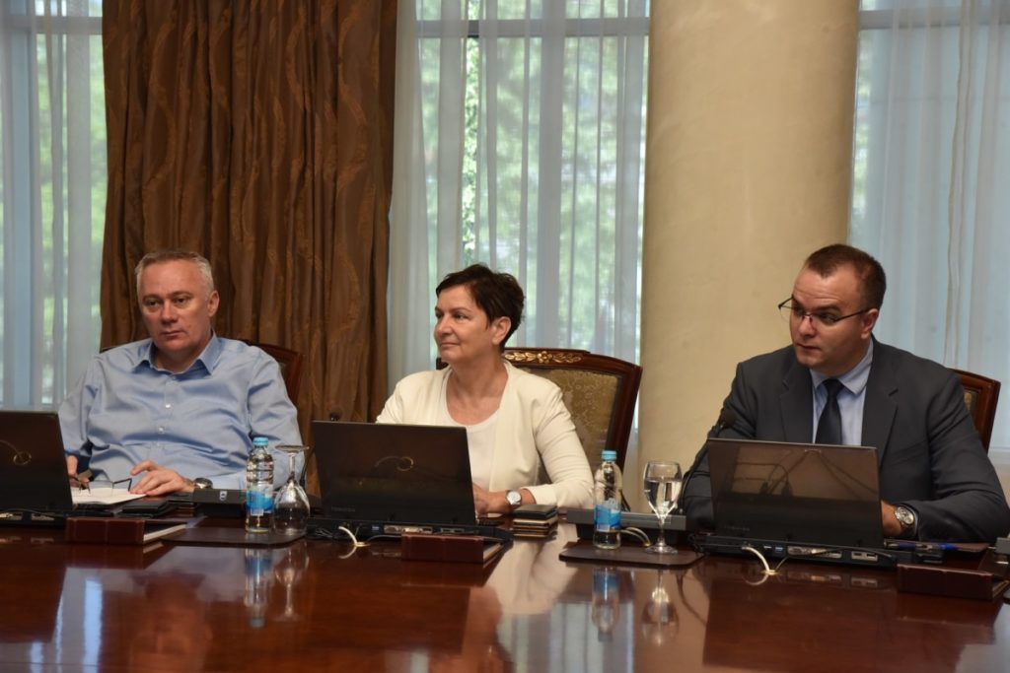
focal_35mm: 70
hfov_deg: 28.8
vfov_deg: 19.5
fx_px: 1964
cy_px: 336
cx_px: 505
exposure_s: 1/100
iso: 2500
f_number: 9
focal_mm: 70
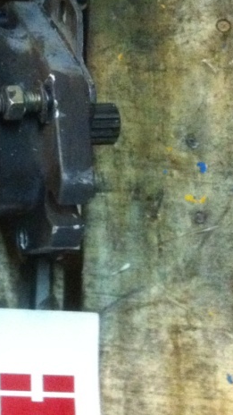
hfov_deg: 13.4
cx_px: -142
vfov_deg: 25.2
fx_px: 923
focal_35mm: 84
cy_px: 161
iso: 1000
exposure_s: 1/17
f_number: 2.8
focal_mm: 3.85
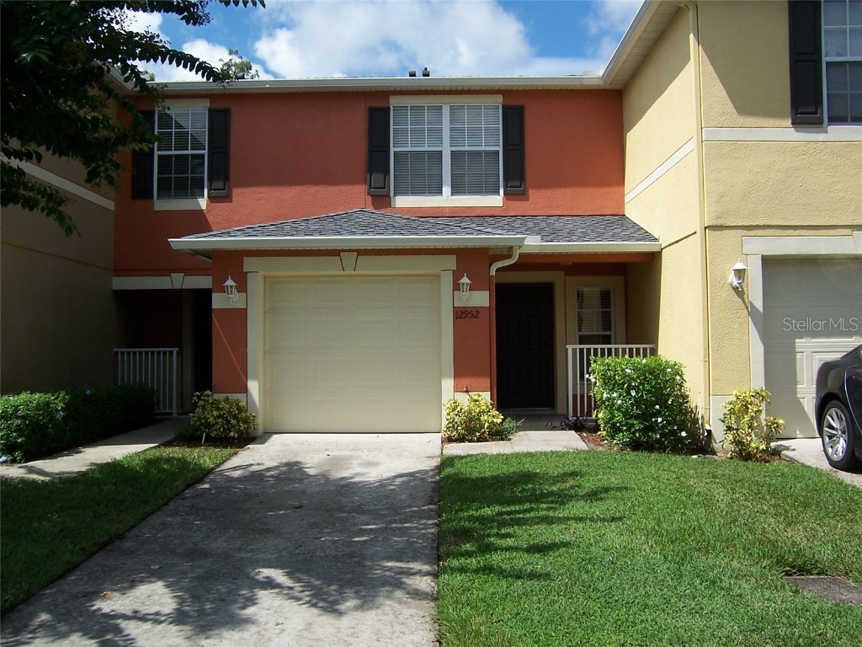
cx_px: 431
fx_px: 822
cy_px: 324
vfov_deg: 42.9
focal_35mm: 33
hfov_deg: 55.4
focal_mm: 5.5
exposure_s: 1/750
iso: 80
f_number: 4
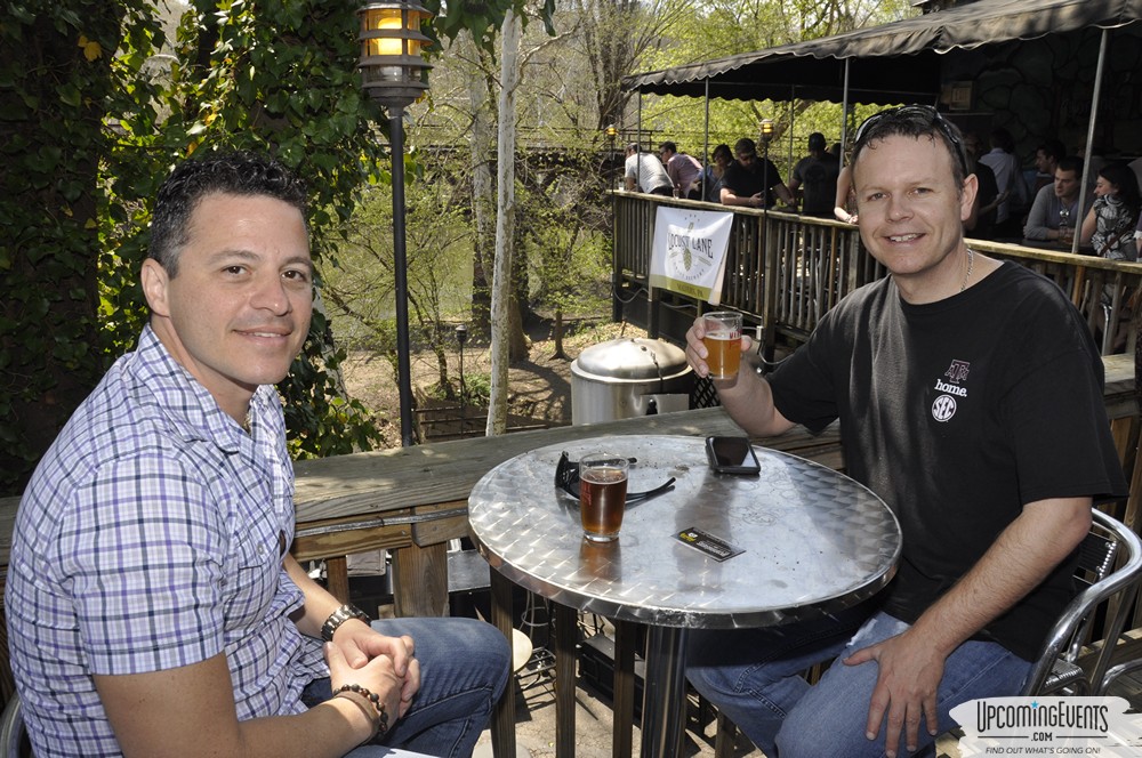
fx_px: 855
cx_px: 571
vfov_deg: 47.8
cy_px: 379
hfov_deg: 67.4
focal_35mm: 27
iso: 400
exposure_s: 1/200
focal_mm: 18
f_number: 11
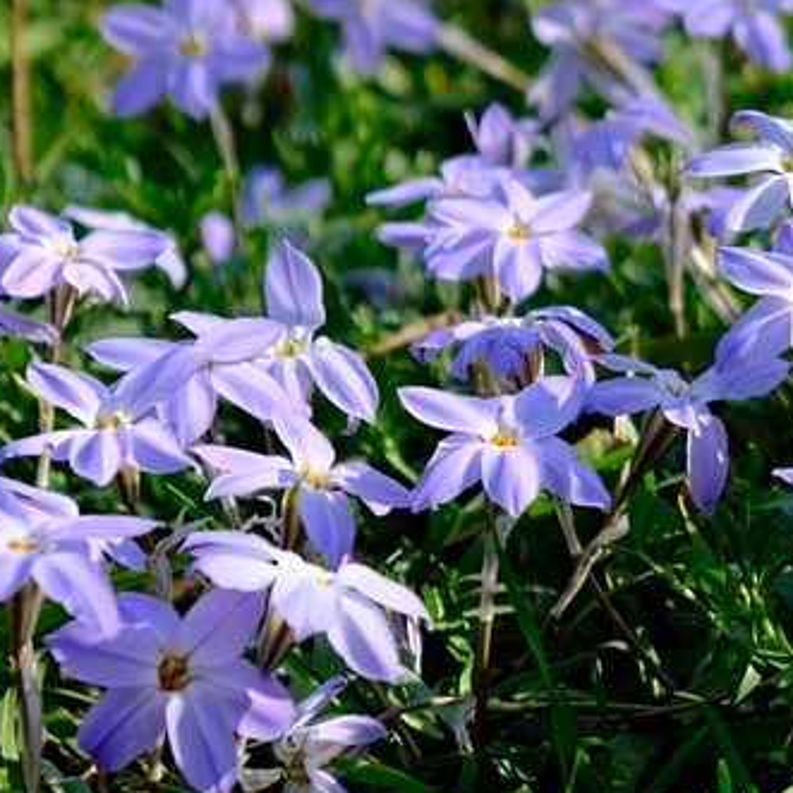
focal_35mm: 256
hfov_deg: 6.8
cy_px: 132
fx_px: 6635
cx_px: 1057
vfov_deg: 6.8
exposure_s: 1/640
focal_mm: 55
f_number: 4.5
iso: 320
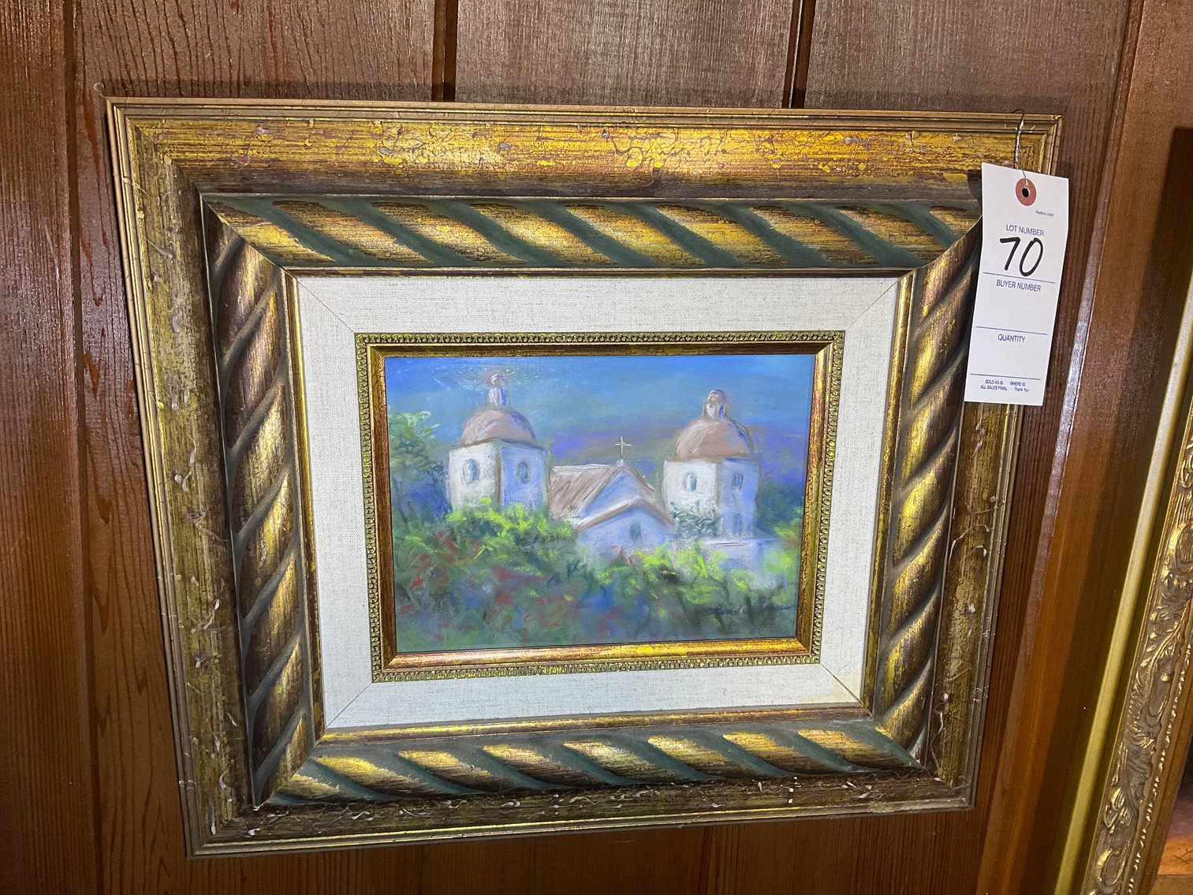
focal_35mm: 29
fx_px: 1000
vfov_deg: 48.2
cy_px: 448
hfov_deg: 61.7
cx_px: 596
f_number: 1.8
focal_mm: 3
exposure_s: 1/100
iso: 50
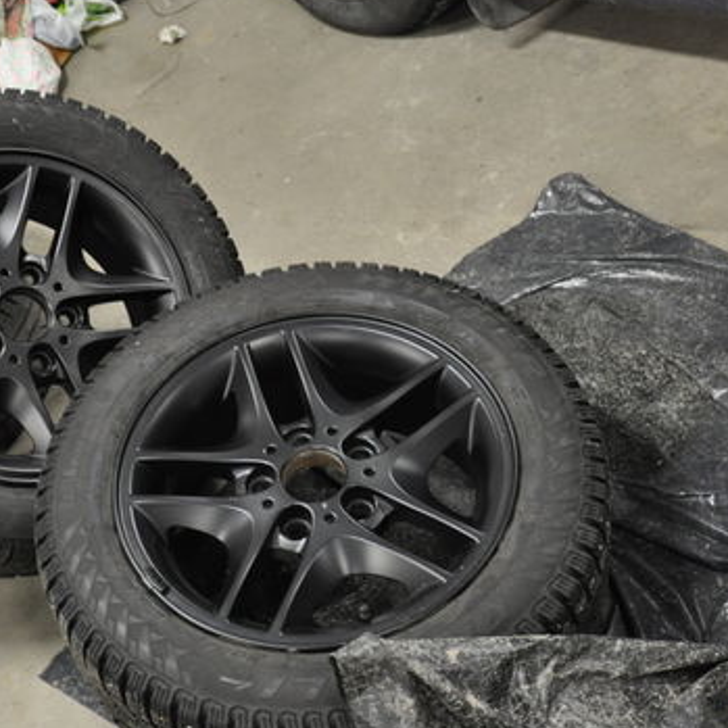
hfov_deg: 24.5
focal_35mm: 70
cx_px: 246
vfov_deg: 24.6
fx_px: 1666
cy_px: 331
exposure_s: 1/8
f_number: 4.2
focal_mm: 30
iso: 1000
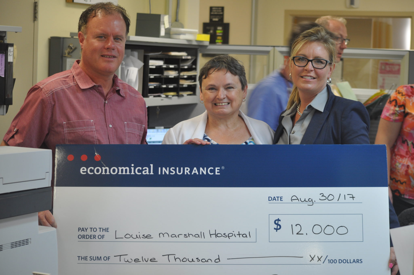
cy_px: 138
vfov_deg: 16.5
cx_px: 207
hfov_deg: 24.6
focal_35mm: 82
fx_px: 948
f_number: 5
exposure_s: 1/25
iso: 400
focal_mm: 55
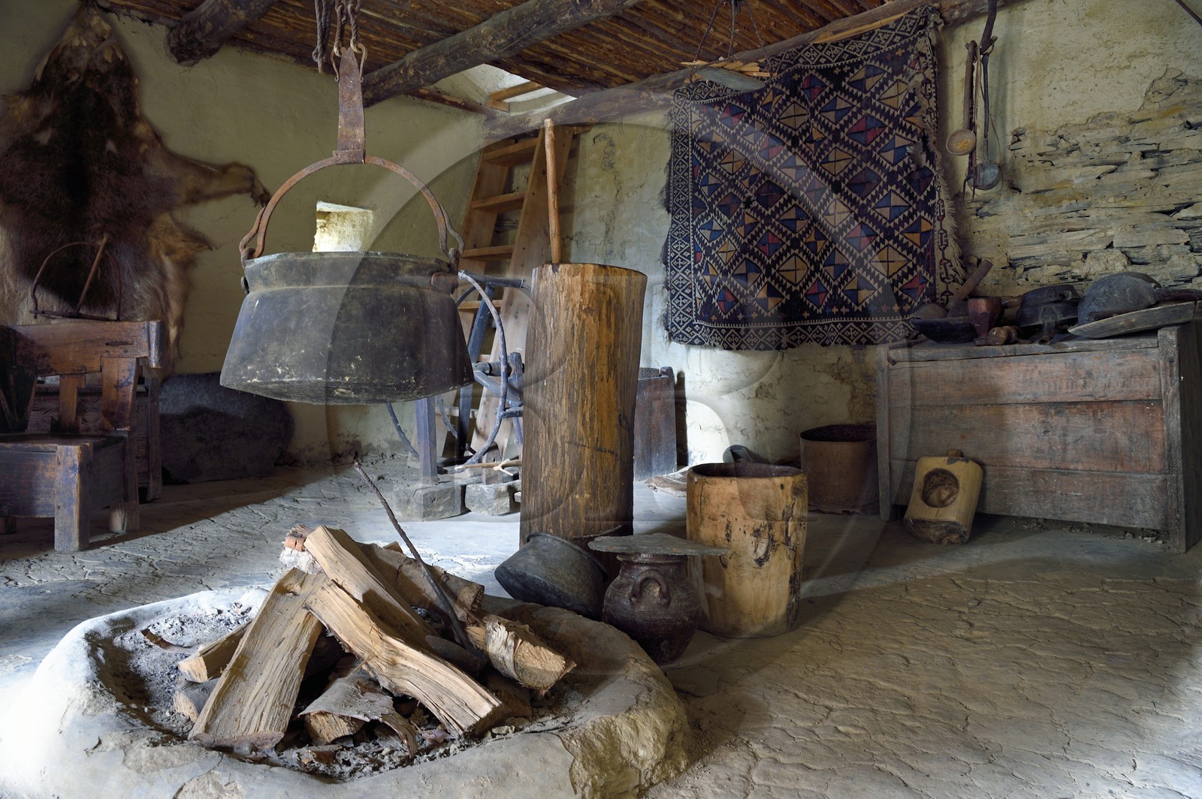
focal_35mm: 24
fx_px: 801
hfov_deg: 73.8
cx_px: 601
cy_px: 400
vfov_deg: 53.1
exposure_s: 2.5
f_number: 10
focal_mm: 24
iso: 200
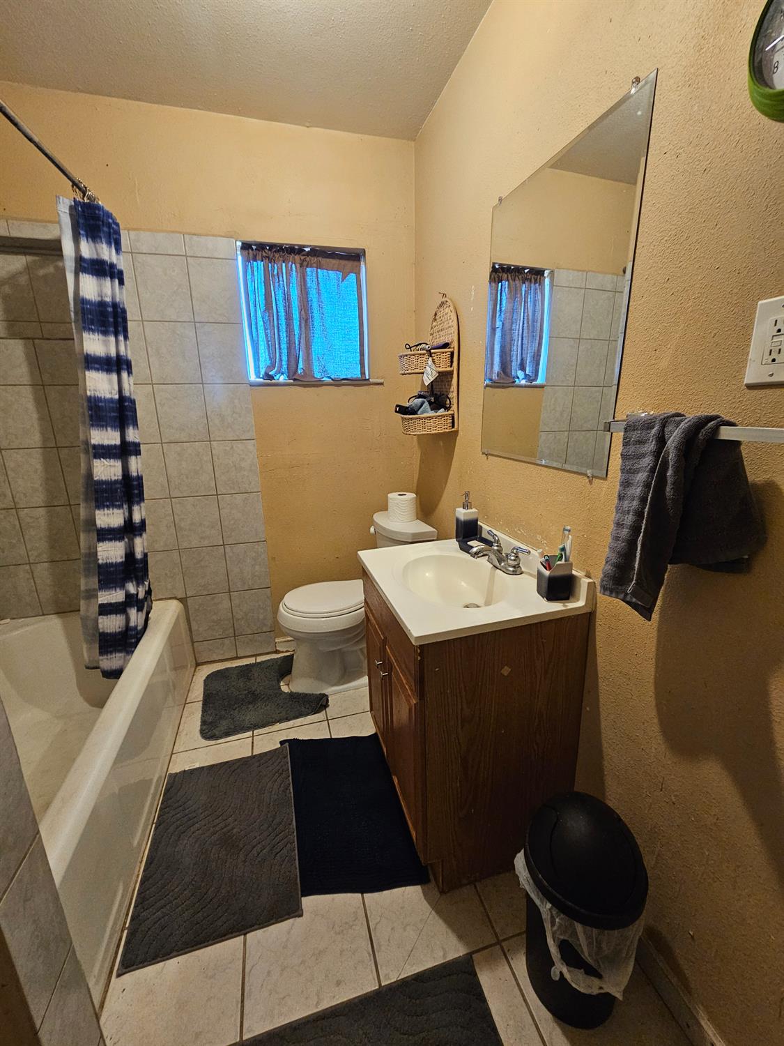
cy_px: 523
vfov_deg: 106.2
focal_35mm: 13
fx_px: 393
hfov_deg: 89.9
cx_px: 392
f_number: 2.2
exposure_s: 1/40
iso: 320
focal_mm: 2.2
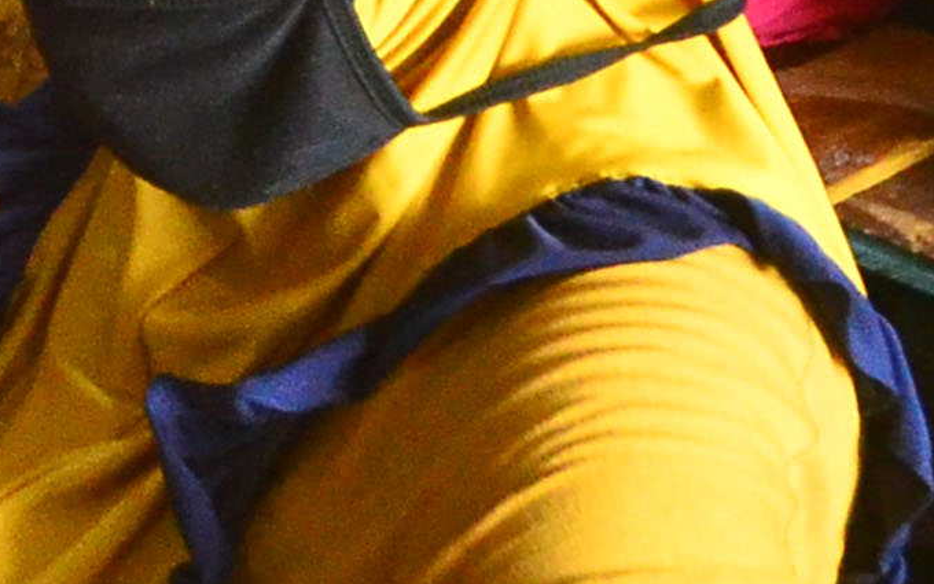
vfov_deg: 7.3
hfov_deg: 8.7
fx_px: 4505
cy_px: -271
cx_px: -2229
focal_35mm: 177
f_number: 5.6
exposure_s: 1/125
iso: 1600
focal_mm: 16
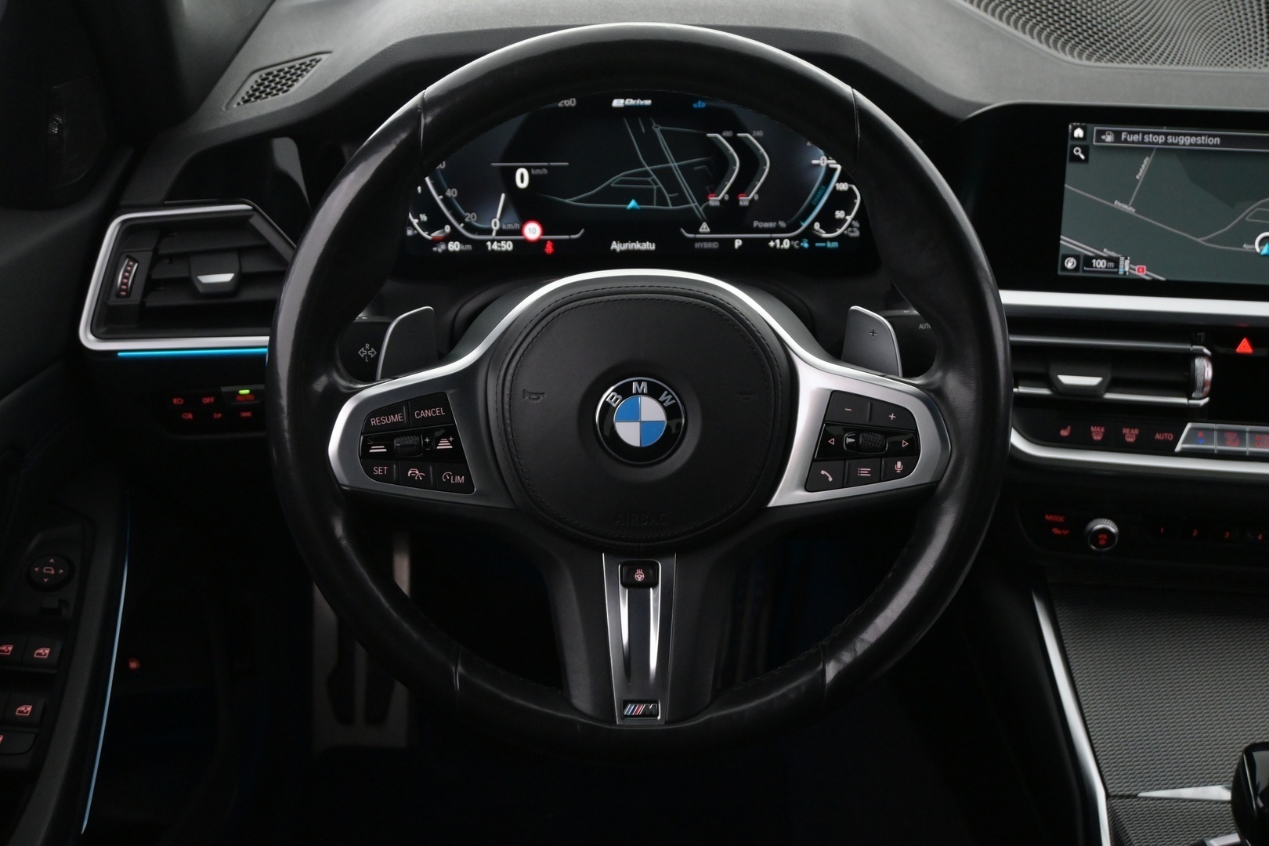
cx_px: 634
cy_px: 423
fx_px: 1586
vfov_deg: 29.9
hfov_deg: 43.6
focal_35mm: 45
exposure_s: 1/50
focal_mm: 30
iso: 2500
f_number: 4.8
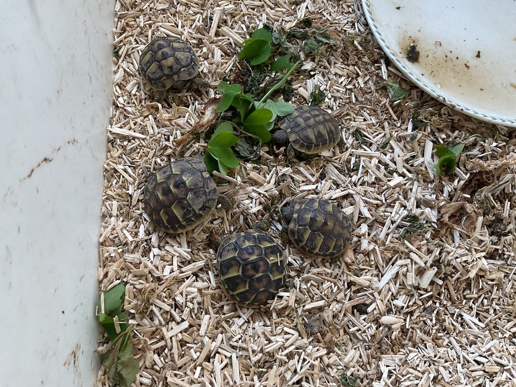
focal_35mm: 29
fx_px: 432
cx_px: 258
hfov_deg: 61.7
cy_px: 194
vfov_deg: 48.2
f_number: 1.8
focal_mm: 3
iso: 50
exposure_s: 1/60
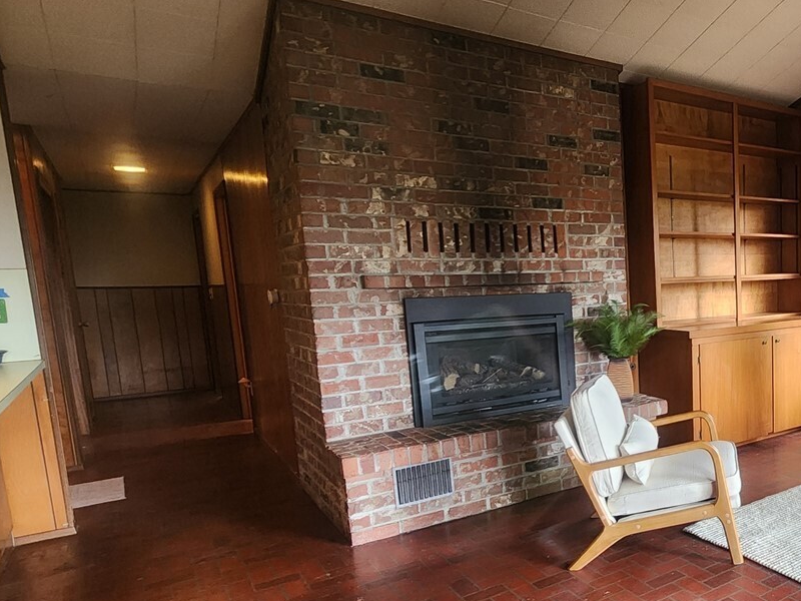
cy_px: 351
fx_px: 602
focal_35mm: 26
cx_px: 718
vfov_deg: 52.8
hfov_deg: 57.9
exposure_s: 1/40
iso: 320
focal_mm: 2.2
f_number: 2.2
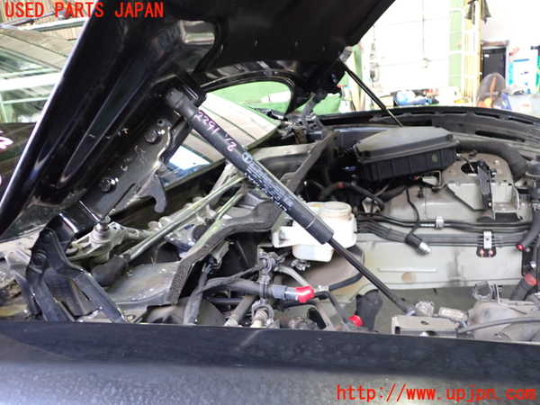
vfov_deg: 46.8
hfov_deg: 60.0
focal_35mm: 30
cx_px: 270
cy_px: 202
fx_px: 468
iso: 400
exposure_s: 1/30
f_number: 2.3
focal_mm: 5.4
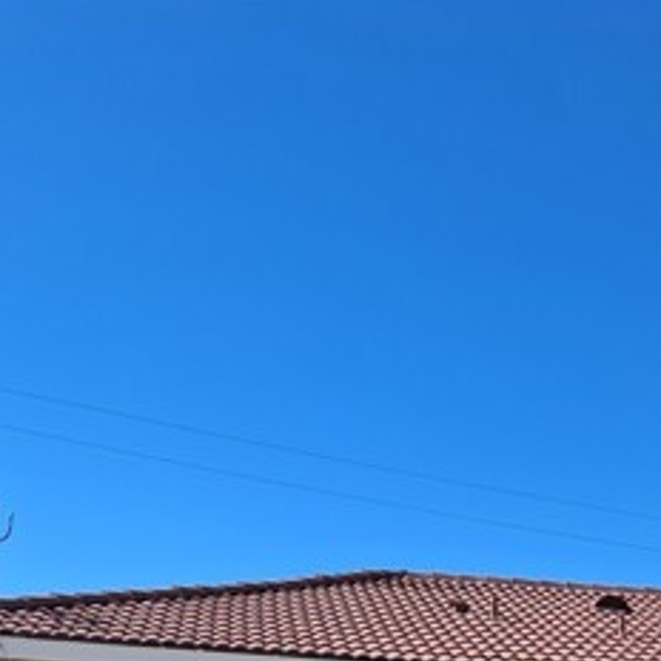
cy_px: 900
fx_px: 1318
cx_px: 308
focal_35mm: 61
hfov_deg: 28.2
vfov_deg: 24.0
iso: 32
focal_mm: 4.69
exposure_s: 1/1479
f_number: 1.8
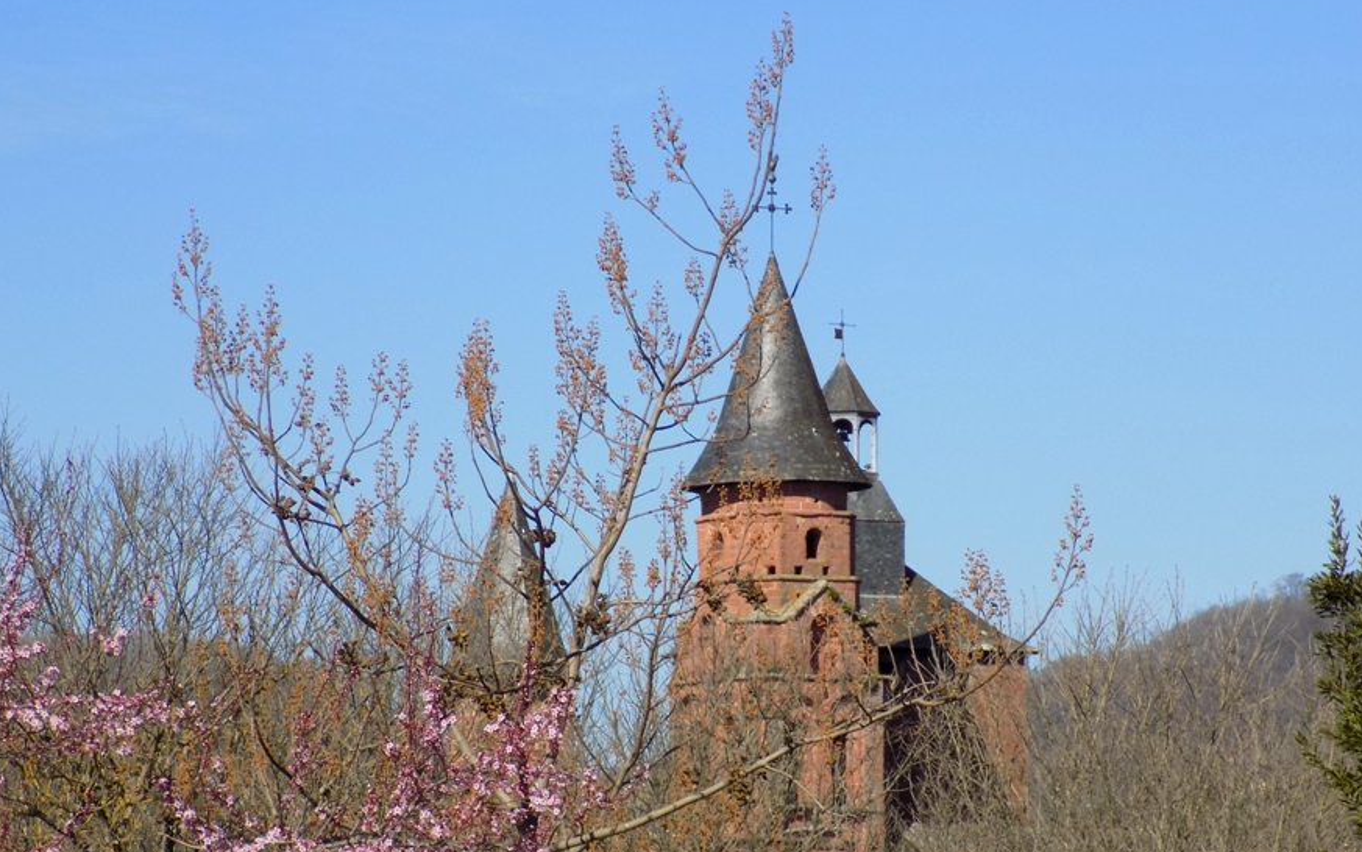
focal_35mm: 204
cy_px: 571
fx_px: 7574
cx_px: 752
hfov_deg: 10.3
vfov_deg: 6.4
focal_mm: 29.9
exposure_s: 1/500
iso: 80
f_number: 5.3
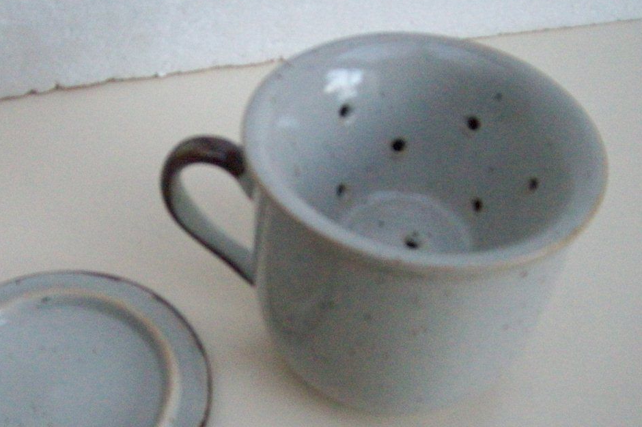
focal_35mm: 51
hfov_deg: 38.6
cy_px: 285
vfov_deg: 26.3
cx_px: 228
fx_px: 909
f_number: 2.7
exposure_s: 1/128
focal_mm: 6
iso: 436
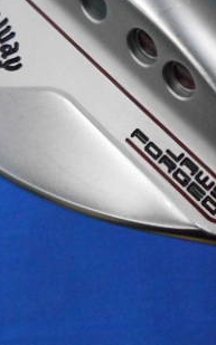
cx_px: 154
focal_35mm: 57
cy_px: 94
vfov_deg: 35.0
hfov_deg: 22.6
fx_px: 537
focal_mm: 4.6
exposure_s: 1/250
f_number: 3.2
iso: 800
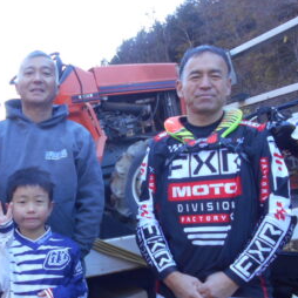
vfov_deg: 35.9
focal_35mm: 47
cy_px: 178
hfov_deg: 34.6
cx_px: 48
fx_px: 458
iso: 80
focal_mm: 4.6
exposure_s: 1/40
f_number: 3.2
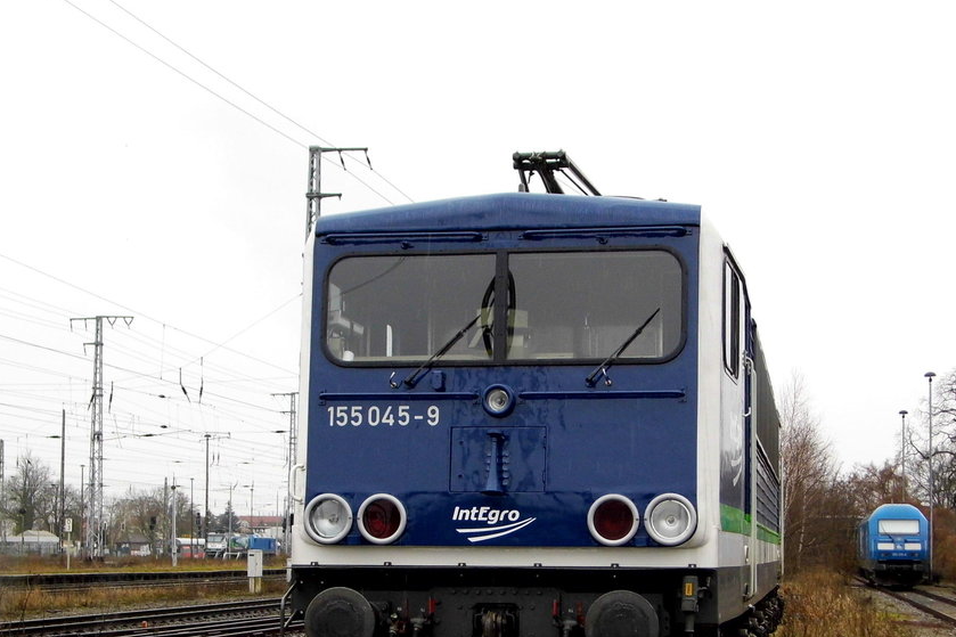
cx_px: 491
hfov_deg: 31.4
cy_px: 496
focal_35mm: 64
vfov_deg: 21.0
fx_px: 1699
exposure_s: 1/189
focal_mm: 7.7
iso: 100
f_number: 3.5
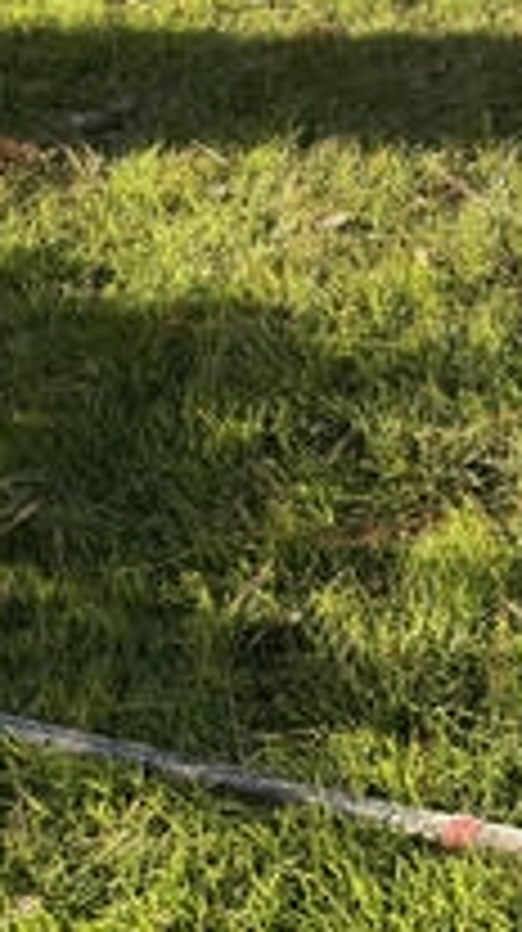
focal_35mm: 65
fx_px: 1604
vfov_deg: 28.7
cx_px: 702
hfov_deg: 17.2
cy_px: -144
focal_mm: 6.76
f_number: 1.78
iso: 80
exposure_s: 1/735
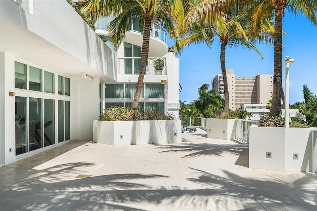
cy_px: 106
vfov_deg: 37.8
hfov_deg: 54.4
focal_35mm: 35
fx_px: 308
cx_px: 158
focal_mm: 35
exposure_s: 1/30
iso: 100
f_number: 7.1
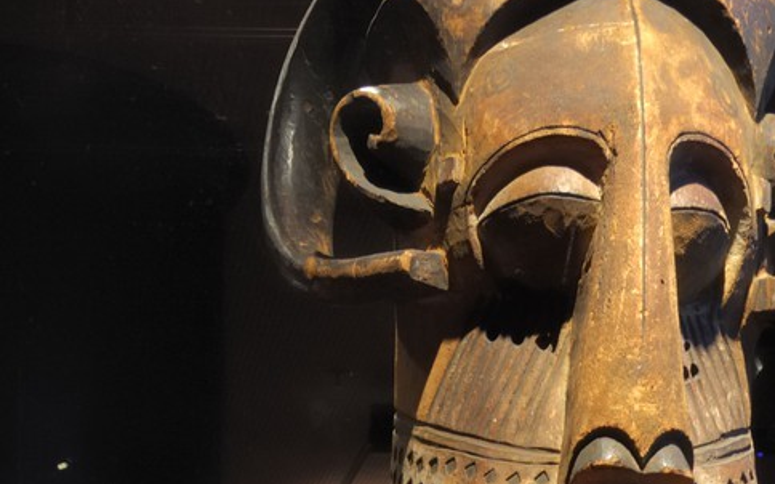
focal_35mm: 101
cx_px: 351
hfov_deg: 20.6
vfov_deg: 11.4
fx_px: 2132
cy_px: 1034
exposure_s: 2
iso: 100
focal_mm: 20
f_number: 9
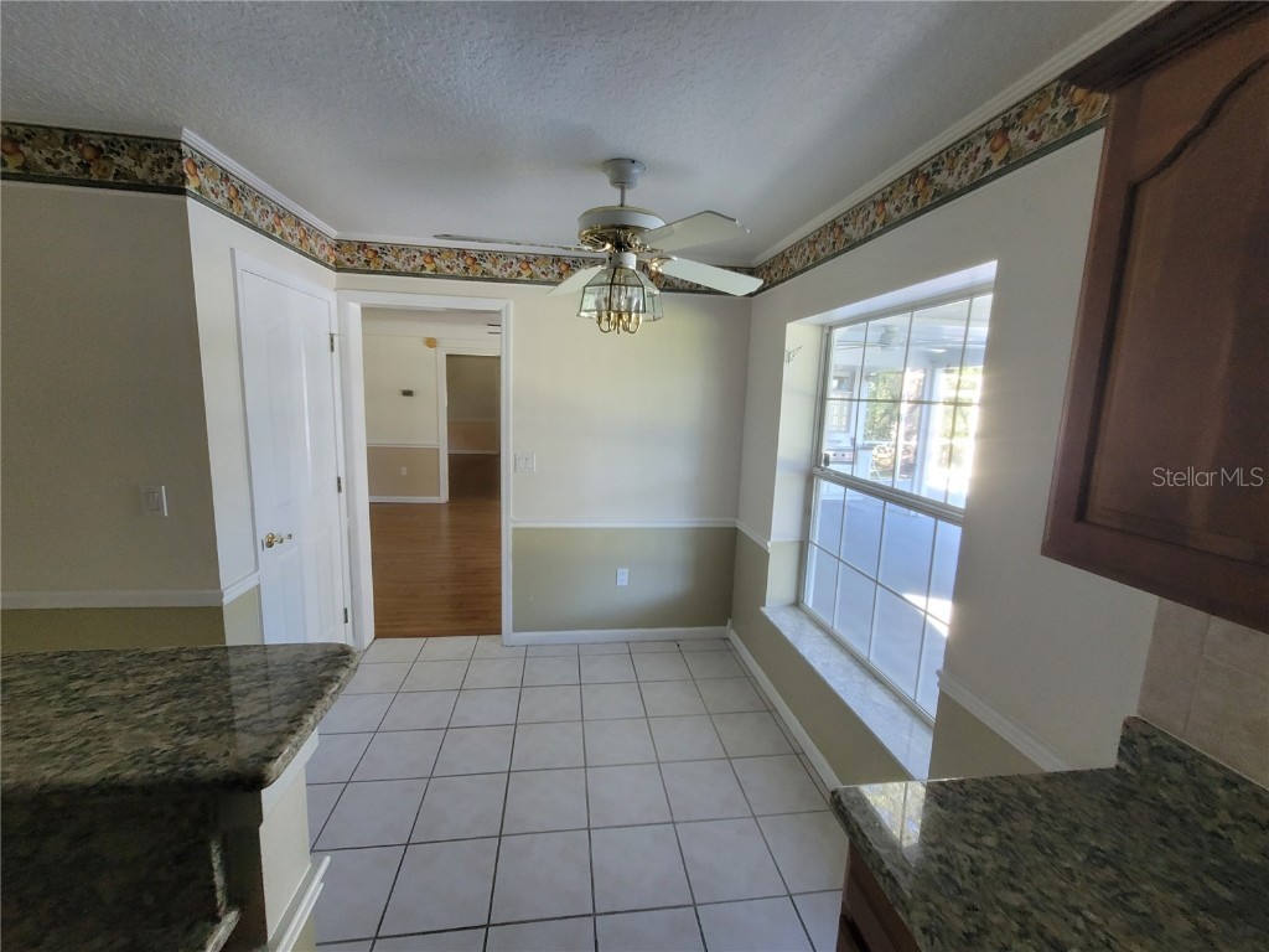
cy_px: 476
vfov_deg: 89.9
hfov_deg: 106.2
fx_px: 477
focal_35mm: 13
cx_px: 634
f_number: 2.2
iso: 320
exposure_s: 1/60
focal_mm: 2.2
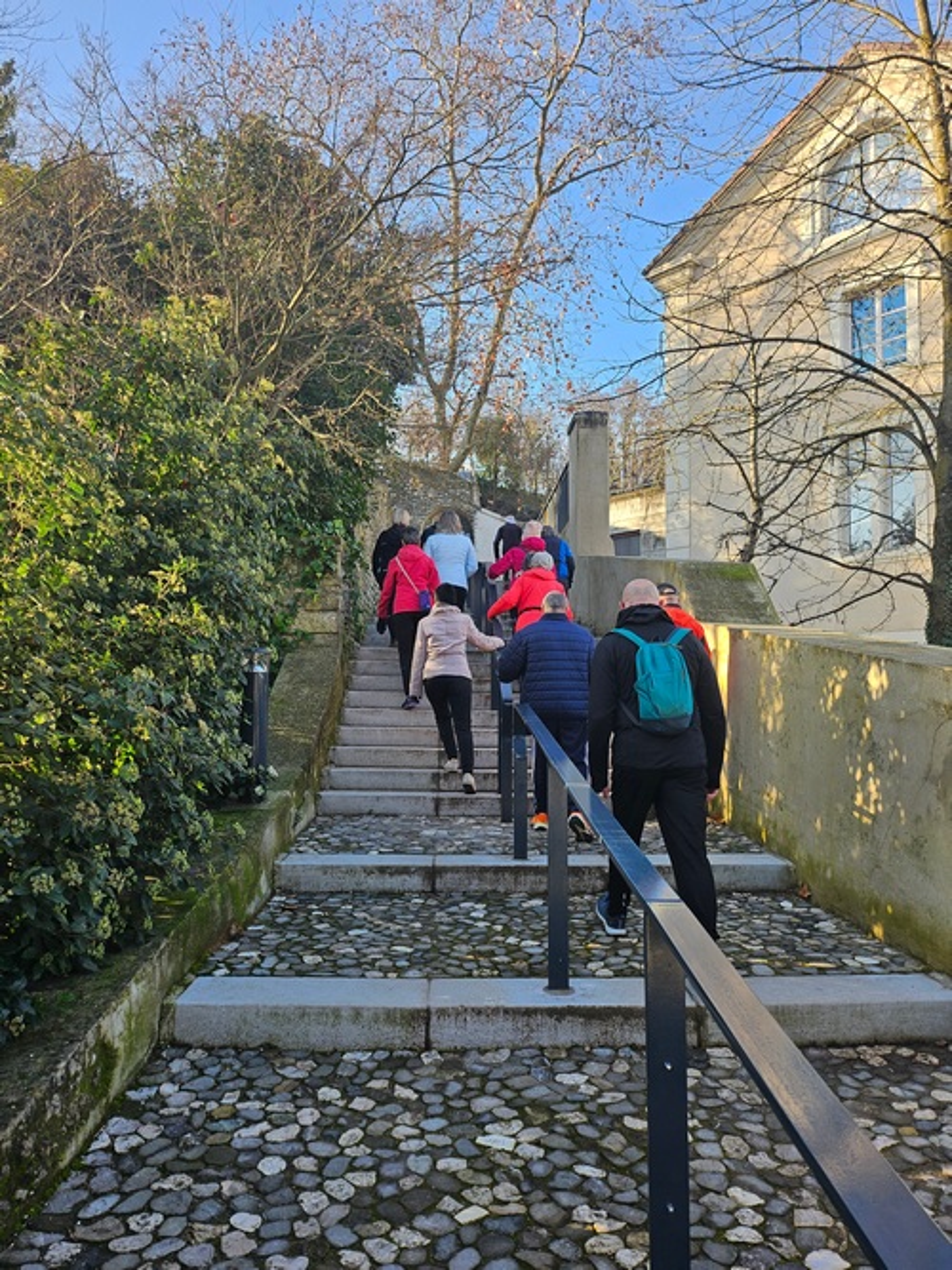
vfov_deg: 71.6
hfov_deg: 56.8
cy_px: 635
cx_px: 476
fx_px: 880
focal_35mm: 24
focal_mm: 5
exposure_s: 1/568
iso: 50
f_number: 1.8
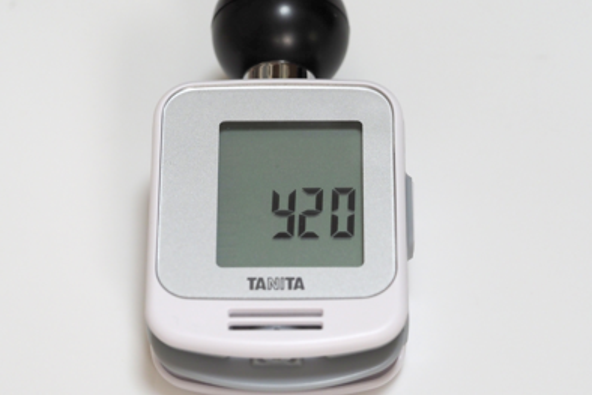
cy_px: 191
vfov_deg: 10.3
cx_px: 278
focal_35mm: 133
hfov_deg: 15.4
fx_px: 2188
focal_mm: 60
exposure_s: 1/125
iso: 800
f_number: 4
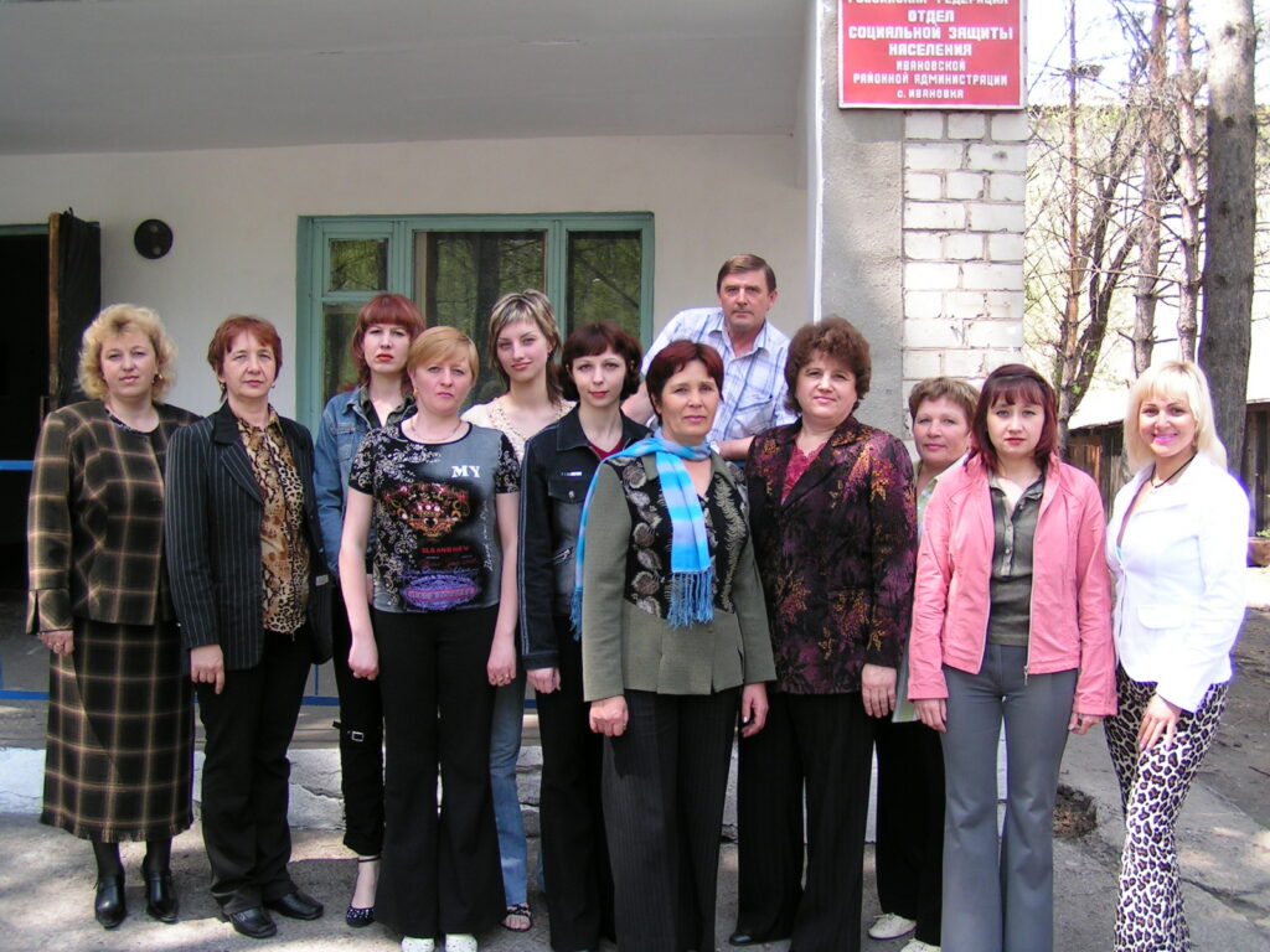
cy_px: 476
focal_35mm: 38
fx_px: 1394
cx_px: 635
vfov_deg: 37.7
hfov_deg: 49.0
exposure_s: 1/100
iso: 50
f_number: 4
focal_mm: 5.8
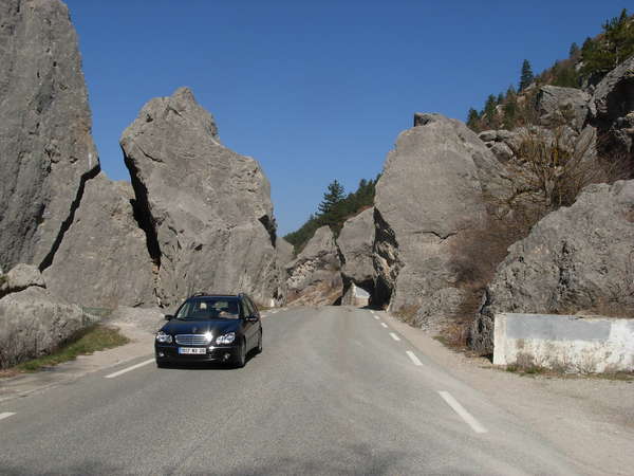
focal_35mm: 38
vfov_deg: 37.7
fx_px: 696
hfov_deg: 49.0
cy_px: 238
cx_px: 317
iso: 79
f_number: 4.9
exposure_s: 1/861
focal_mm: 6.3
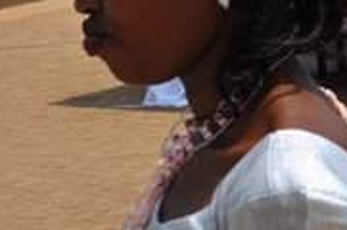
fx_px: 1713
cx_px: -170
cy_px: 150
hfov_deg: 11.1
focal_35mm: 178
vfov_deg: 7.7
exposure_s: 1/800
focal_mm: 30
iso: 500
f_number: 14
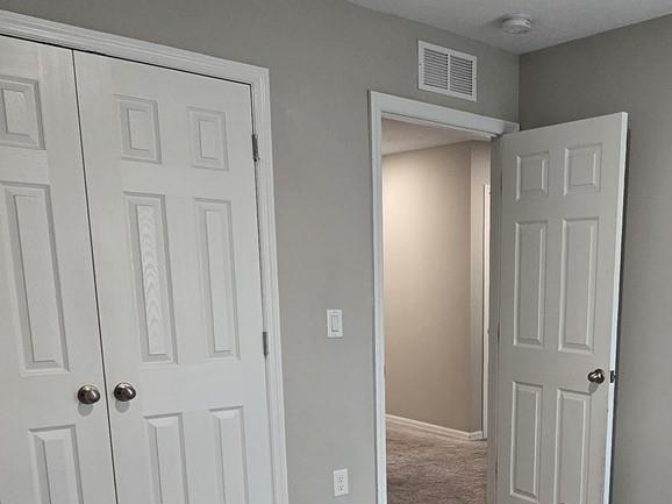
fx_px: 699
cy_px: 438
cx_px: 512
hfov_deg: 49.1
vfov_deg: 37.5
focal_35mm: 36
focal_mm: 2.2
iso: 200
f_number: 2.2
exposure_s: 1/60
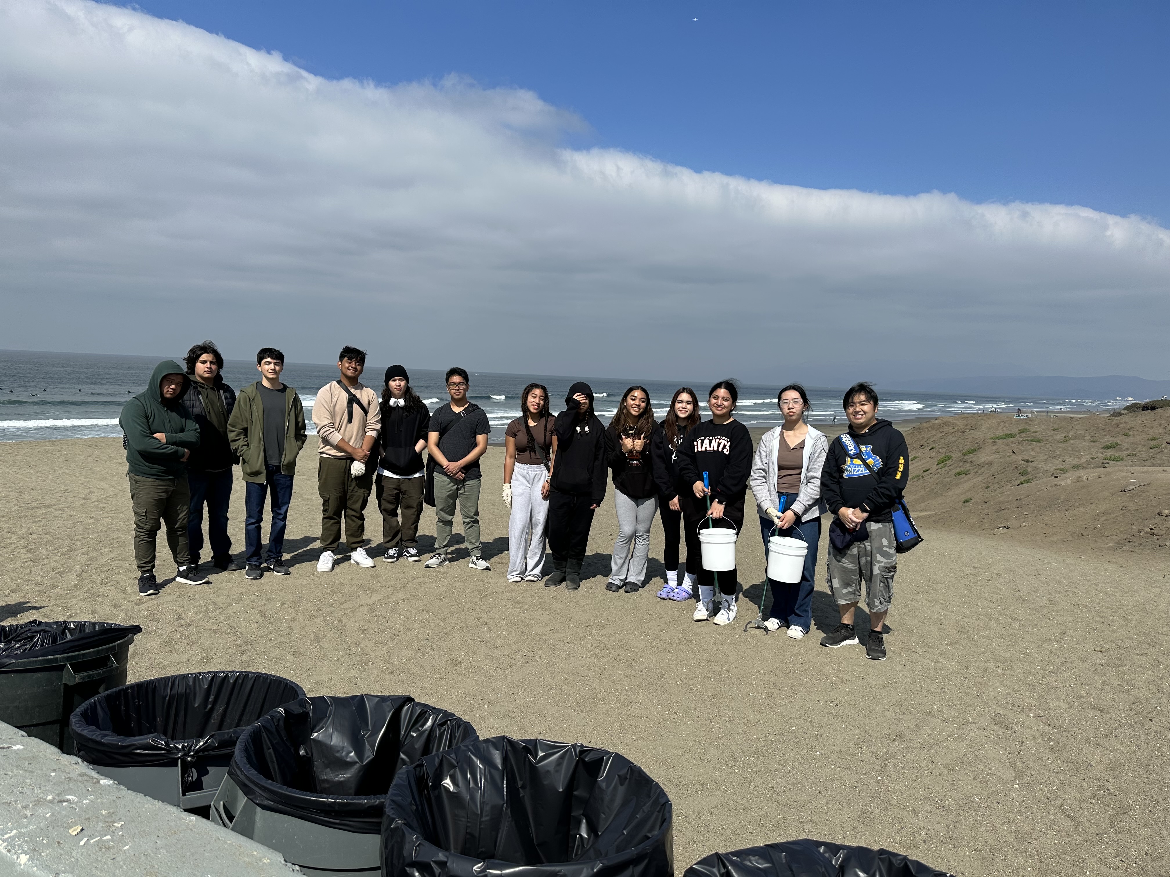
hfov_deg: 71.6
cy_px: 438
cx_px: 585
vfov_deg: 56.8
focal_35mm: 24
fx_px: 811
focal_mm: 6.86
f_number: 1.78
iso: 80
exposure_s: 1/7576
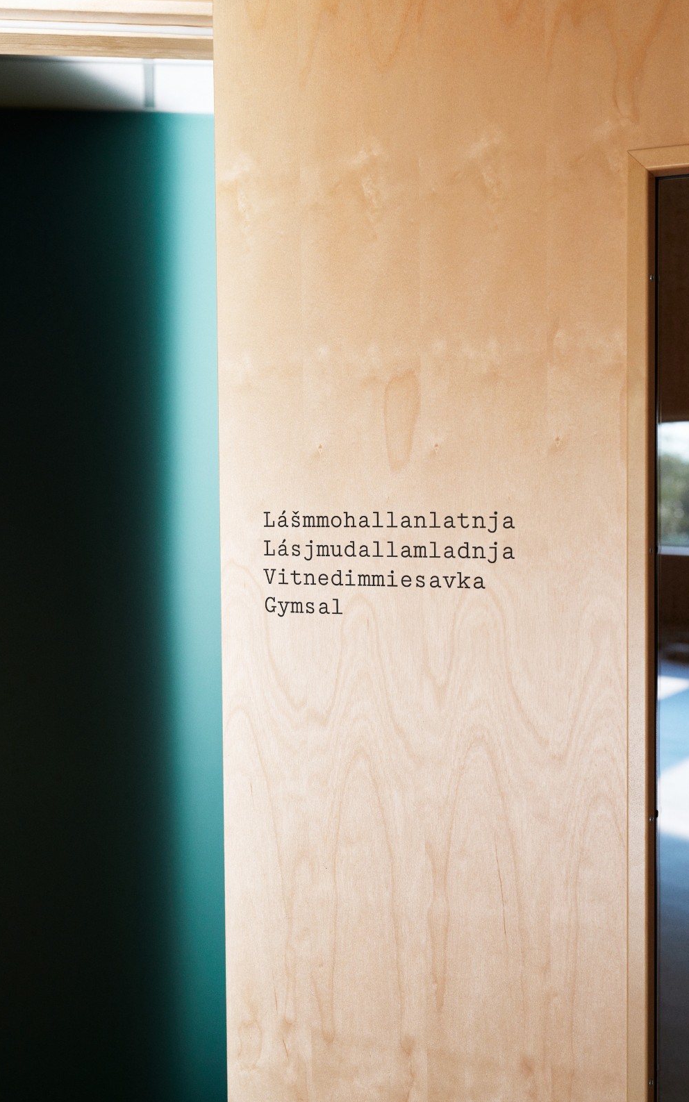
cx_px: 358
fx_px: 1412
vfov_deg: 42.6
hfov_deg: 27.4
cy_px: 551
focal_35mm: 47
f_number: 5.6
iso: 800
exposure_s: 1/160
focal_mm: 55
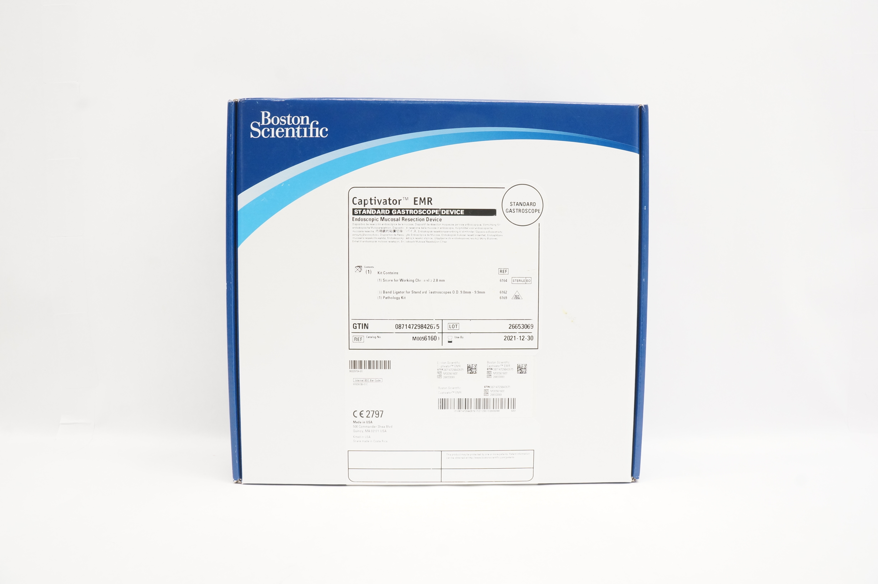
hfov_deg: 67.4
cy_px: 292
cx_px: 439
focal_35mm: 27
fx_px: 658
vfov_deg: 47.8
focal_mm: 18
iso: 800
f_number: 11
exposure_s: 1/25
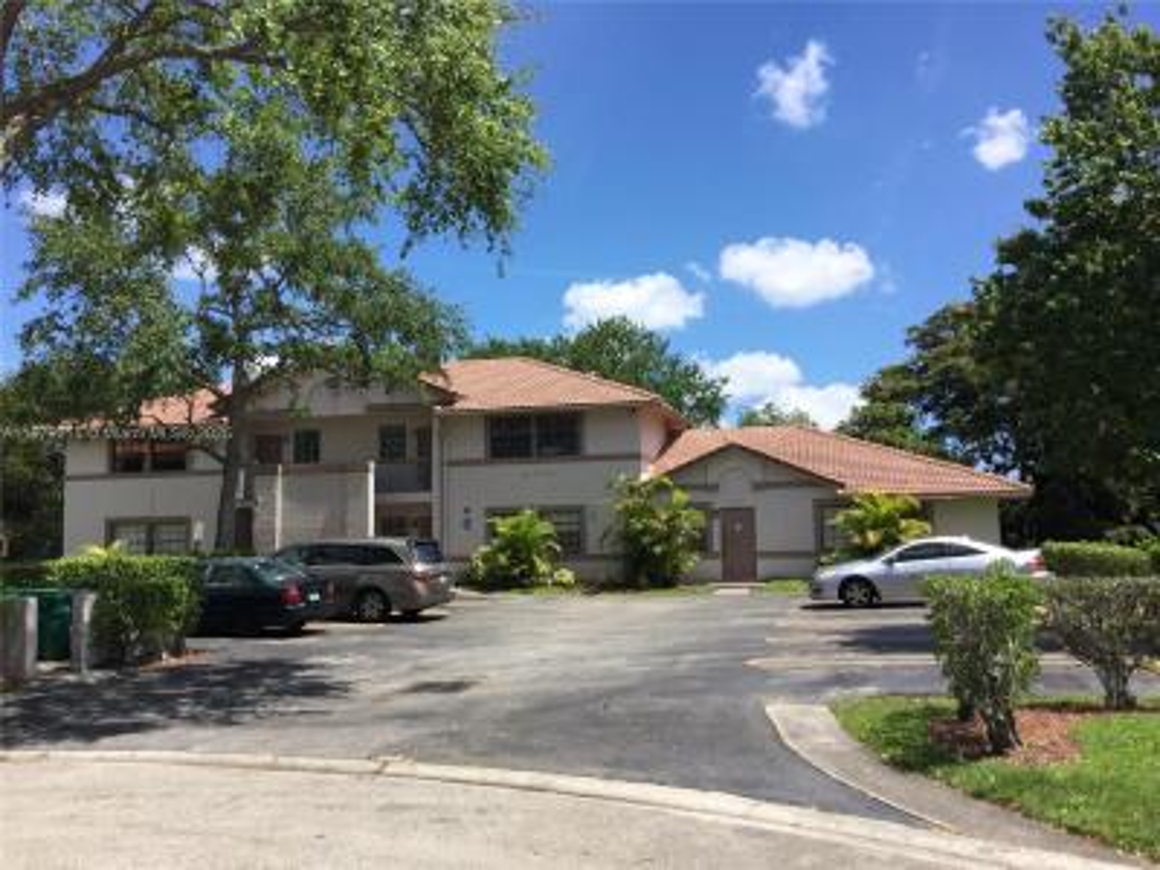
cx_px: 580
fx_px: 1039
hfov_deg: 58.4
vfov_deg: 45.4
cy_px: 435
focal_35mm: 31
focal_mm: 3.3
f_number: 2.4
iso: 25
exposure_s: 1/1087
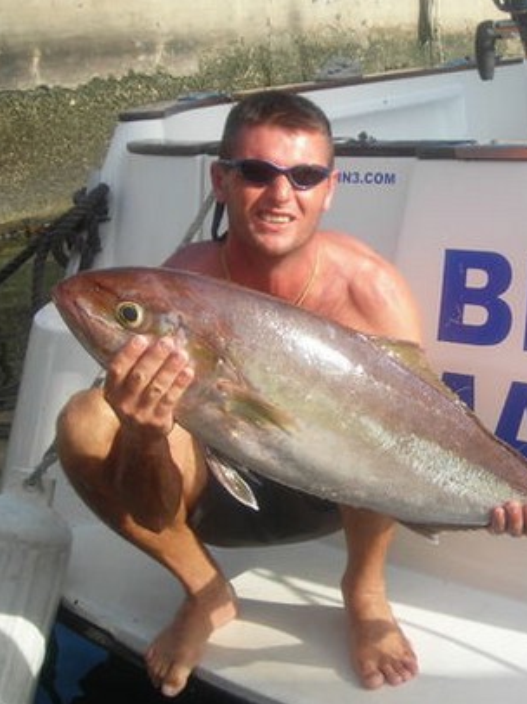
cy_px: 340
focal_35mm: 59
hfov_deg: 24.2
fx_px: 1199
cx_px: 458
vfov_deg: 32.7
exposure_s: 1/407
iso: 50
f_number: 3.2
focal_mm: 6.3
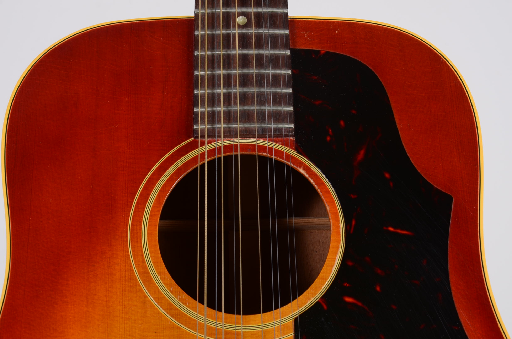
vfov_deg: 17.4
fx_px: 1107
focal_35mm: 78
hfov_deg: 26.0
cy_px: 170
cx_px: 256
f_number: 13
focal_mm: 52
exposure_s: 1/100
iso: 160
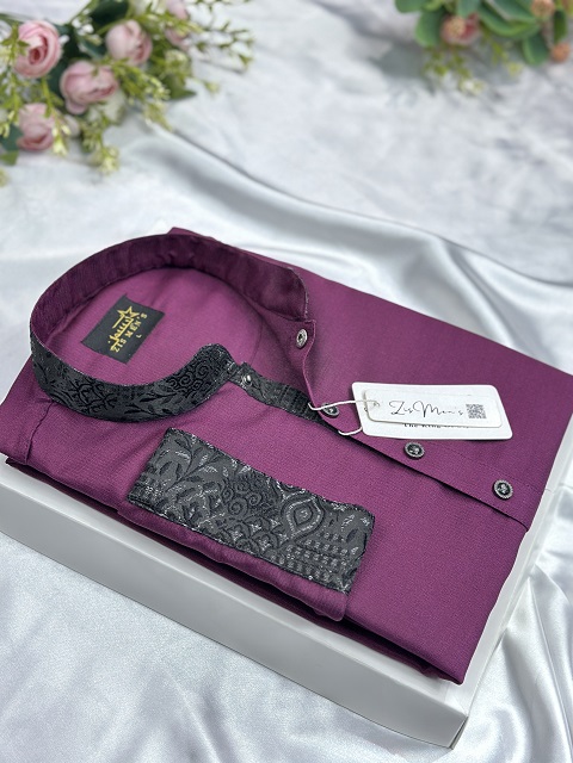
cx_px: 286
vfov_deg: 39.7
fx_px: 1059
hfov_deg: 30.3
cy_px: 382
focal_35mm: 48
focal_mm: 6.86
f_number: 1.78
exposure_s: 1/100
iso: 250
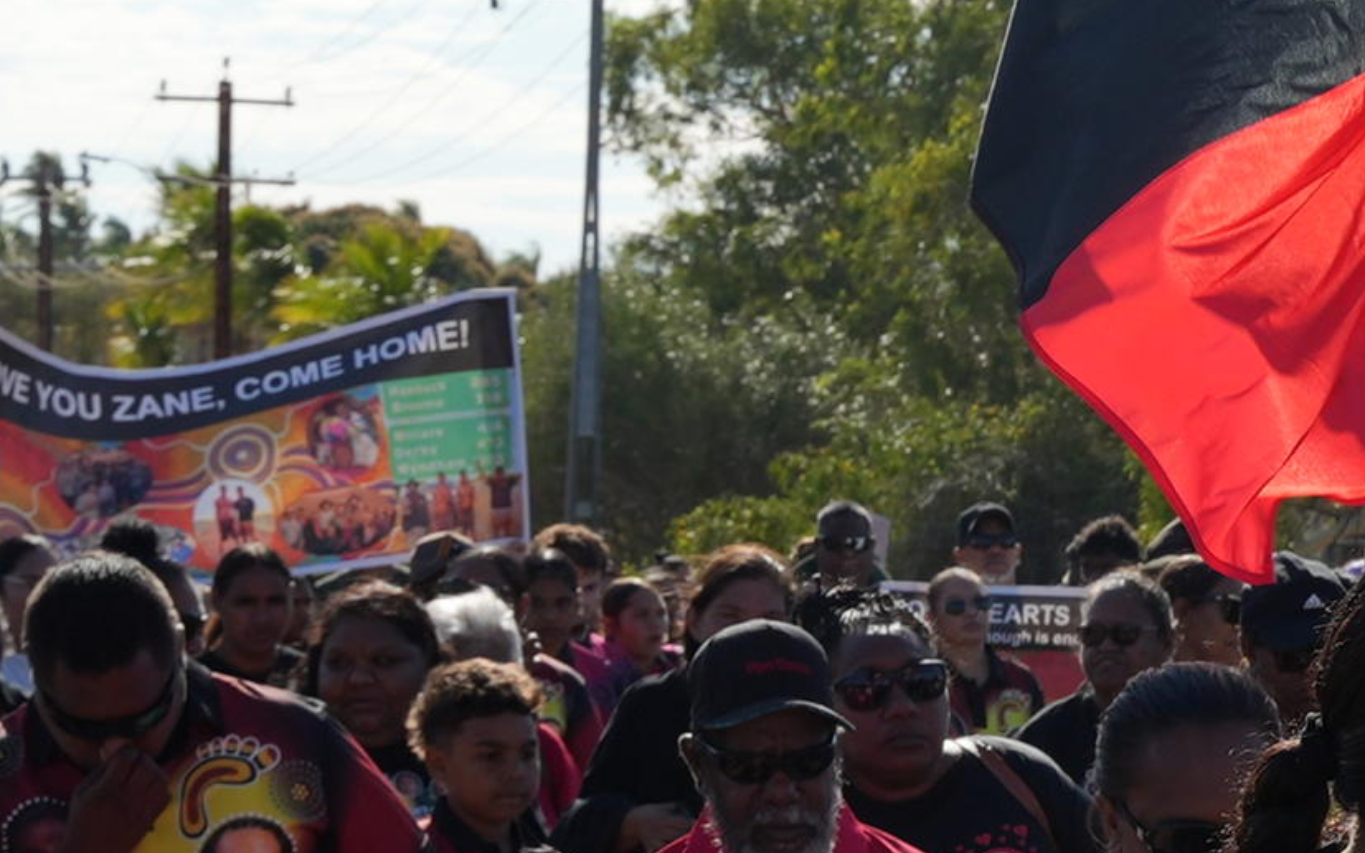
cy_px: 695
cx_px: 2872
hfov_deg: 8.5
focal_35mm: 232
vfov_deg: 5.6
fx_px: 8643
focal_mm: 37.7
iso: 100
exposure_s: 1/250
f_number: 8
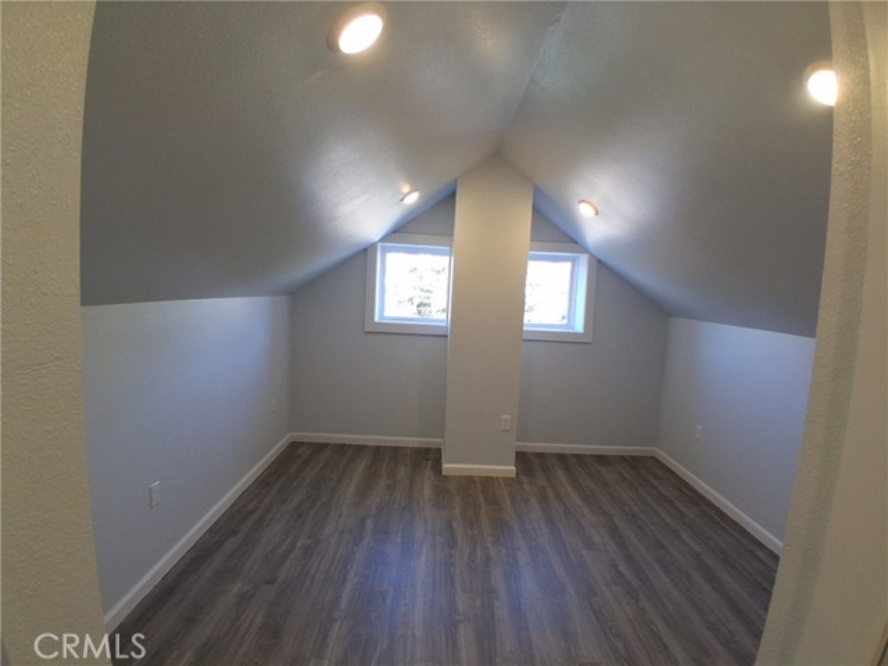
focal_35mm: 17
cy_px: 333
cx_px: 444
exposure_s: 1/120
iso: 100
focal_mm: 1.4
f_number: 2.2
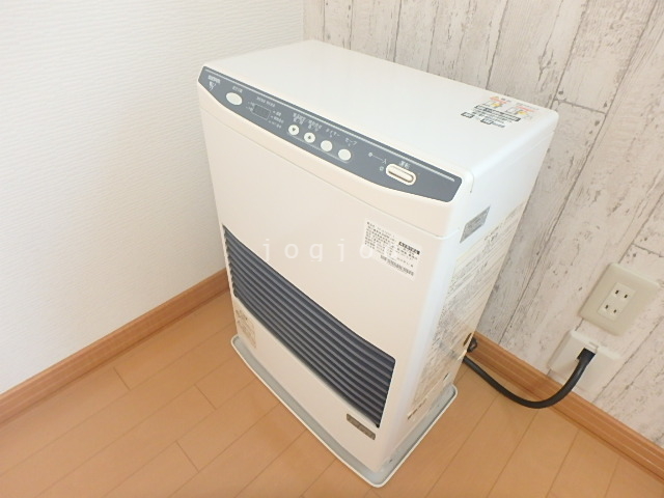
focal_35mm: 21
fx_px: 403
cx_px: 332
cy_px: 249
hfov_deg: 79.0
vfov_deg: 63.4
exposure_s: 1/30
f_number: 3.5
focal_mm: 3.7
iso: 400
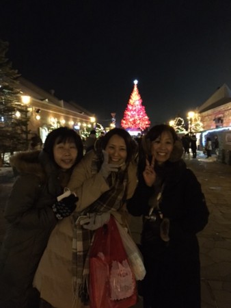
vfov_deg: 61.6
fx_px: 258
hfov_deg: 48.3
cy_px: 154
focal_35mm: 29
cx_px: 116
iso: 1250
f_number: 2.2
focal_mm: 4.15
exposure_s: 1/15
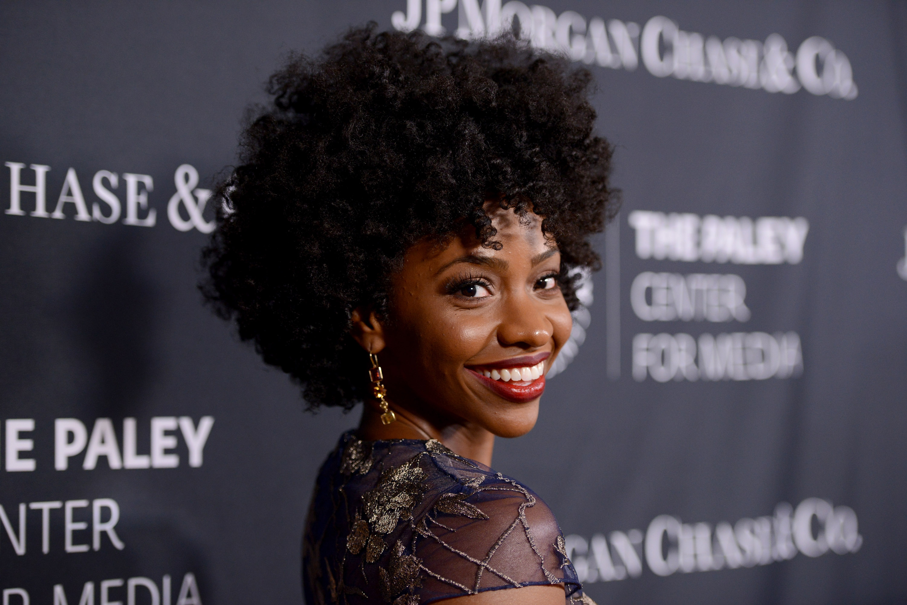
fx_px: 2470
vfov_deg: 14.0
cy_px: 302
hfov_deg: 20.8
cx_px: 454
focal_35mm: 98
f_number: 3.5
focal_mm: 98
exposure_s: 1/250
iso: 1600
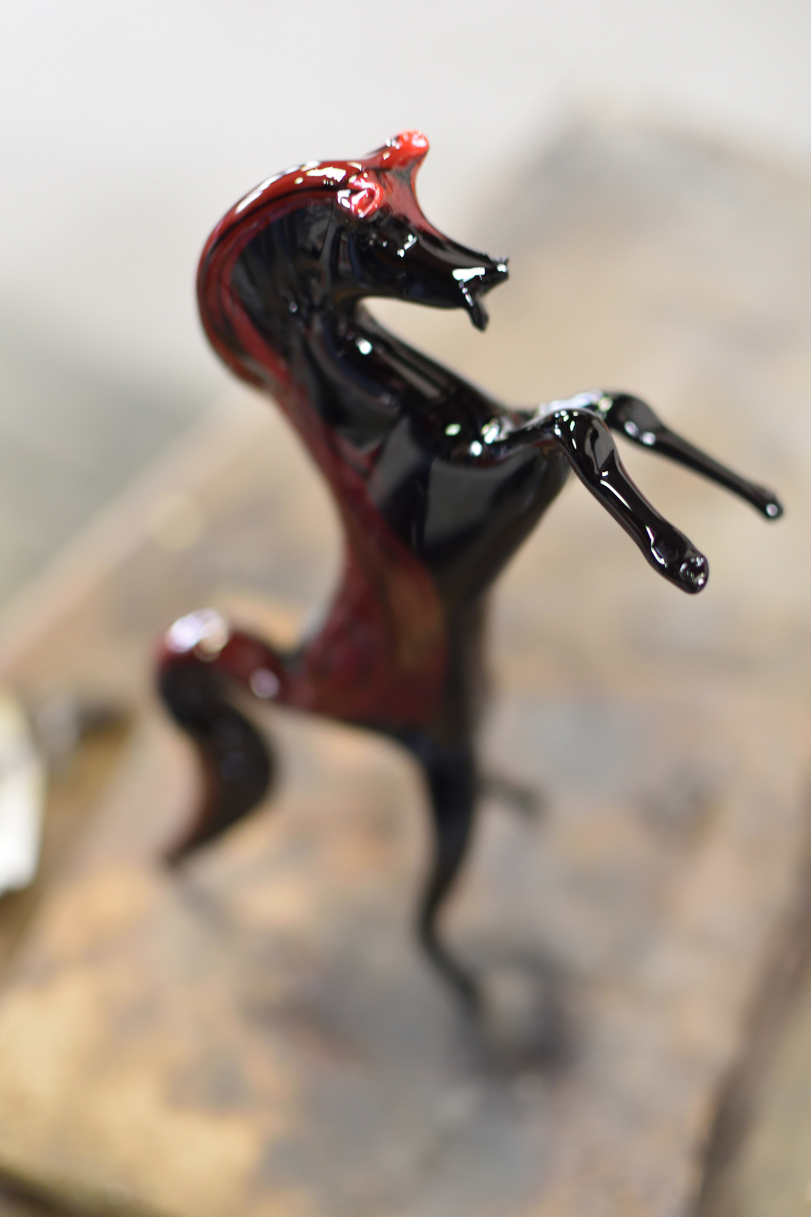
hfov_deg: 25.8
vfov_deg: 37.9
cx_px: 406
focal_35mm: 52
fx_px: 1774
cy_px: 608
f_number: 2.2
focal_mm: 35
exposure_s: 1/60
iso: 800
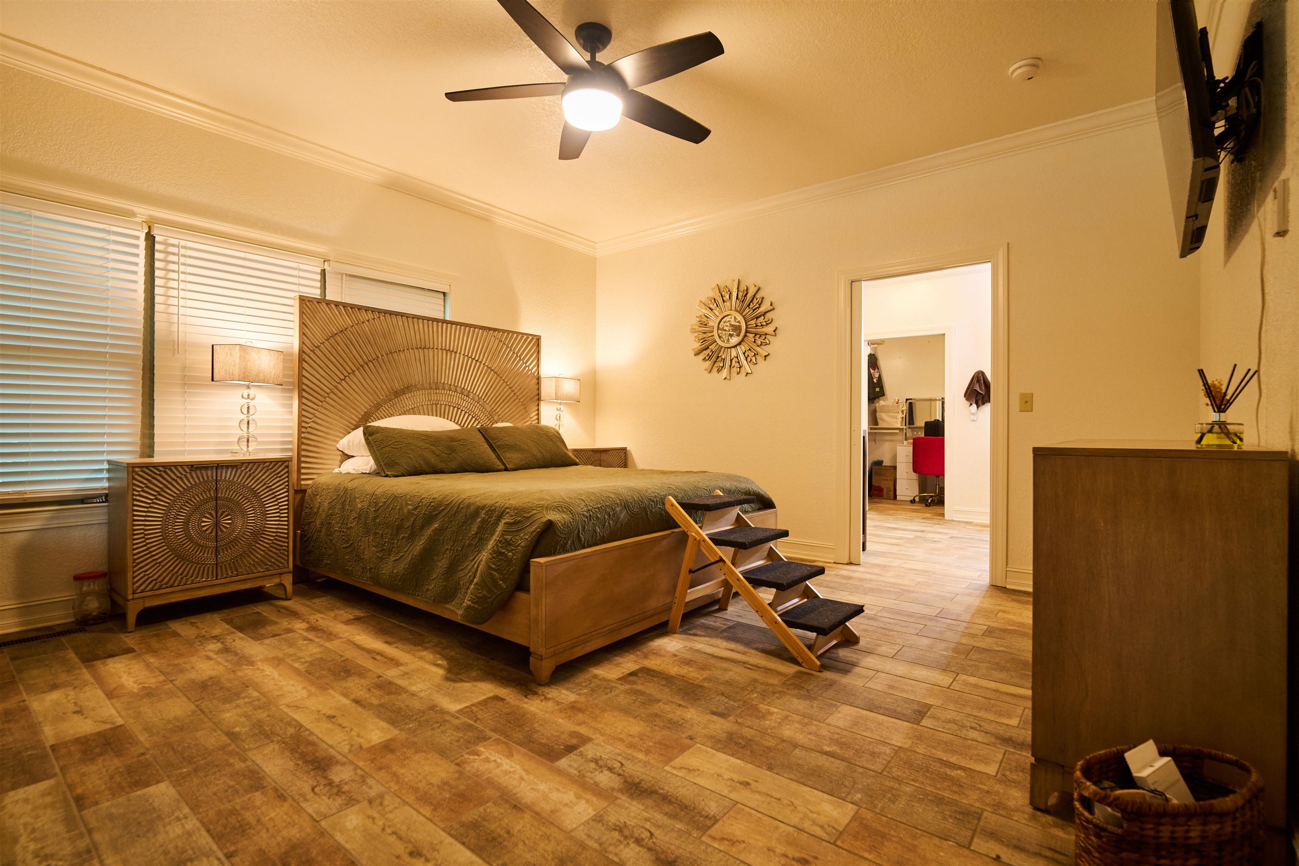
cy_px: 433
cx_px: 650
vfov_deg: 73.7
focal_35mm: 16
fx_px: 577
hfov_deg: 96.7
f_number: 4
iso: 3200
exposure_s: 1/400
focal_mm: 16
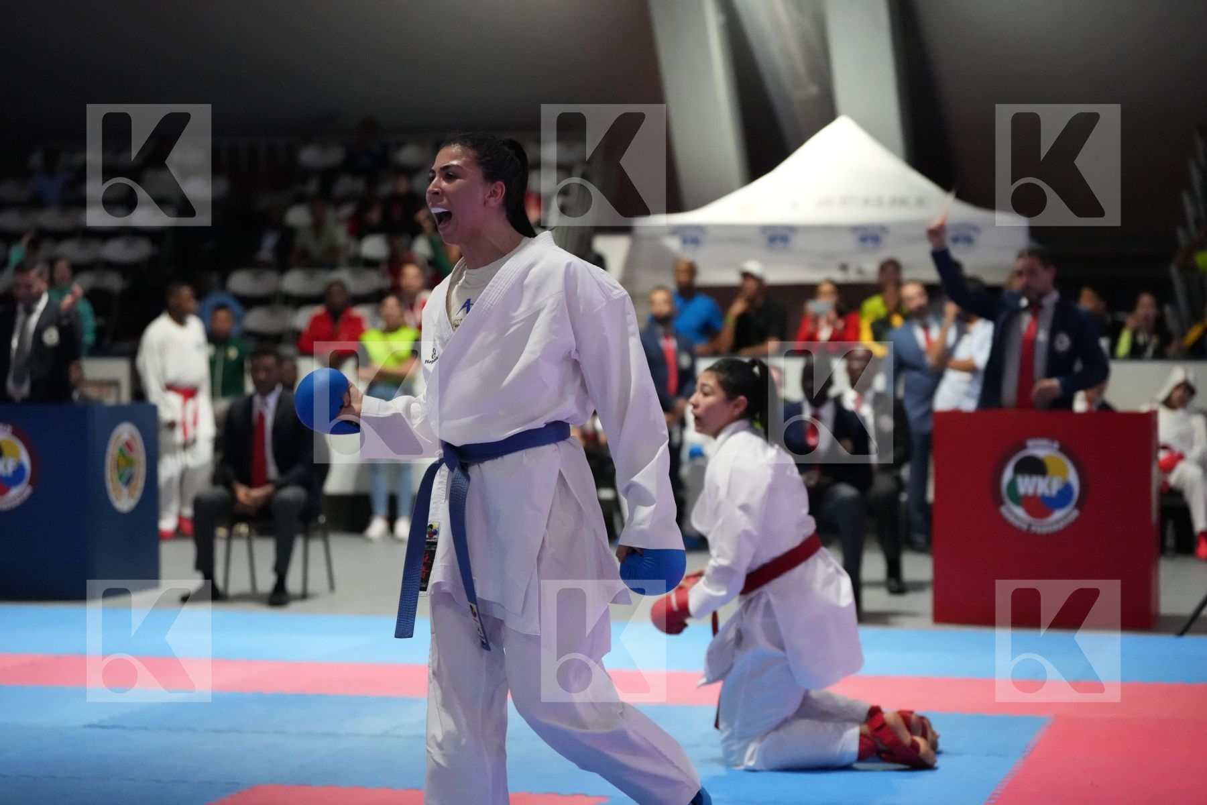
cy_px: 402
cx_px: 604
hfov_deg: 25.7
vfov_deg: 17.3
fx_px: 2648
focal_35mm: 79
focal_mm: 79
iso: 10000
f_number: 2.8
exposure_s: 1/800
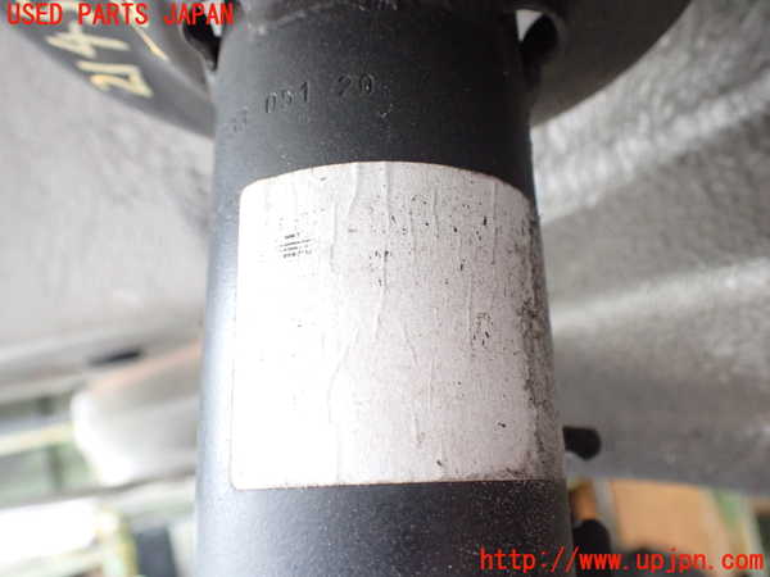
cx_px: 385
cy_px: 288
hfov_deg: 60.0
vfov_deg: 46.8
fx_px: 667
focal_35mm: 30
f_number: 2.3
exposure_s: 1/40
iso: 800
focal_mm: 5.4
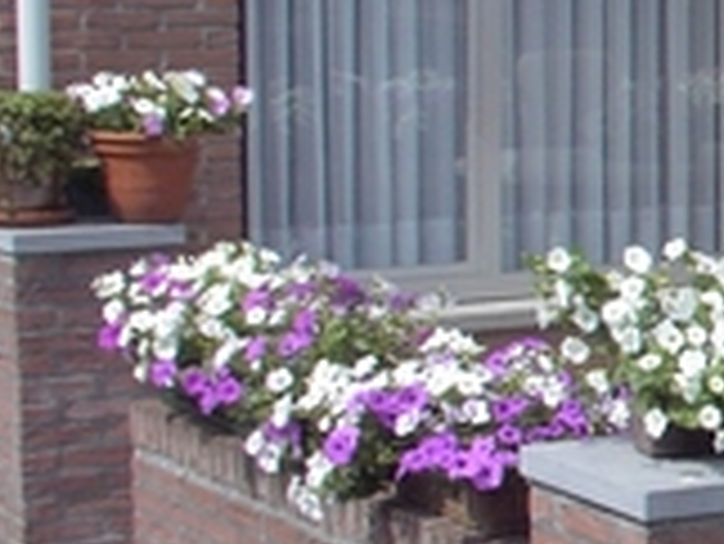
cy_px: 297
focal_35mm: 138
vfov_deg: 10.8
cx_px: 1183
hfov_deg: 13.2
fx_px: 2888
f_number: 5
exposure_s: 1/240
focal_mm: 5.7
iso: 70
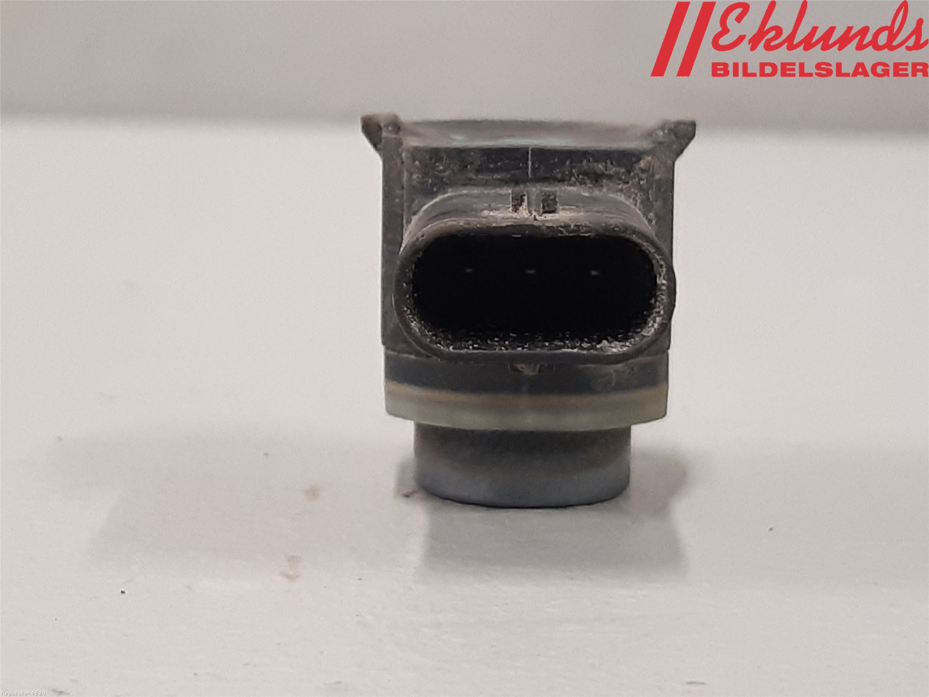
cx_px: 464
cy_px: 348
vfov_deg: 53.1
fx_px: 698
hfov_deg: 67.3
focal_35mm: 26
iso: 200
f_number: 1.7
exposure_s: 1/50
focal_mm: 3.93
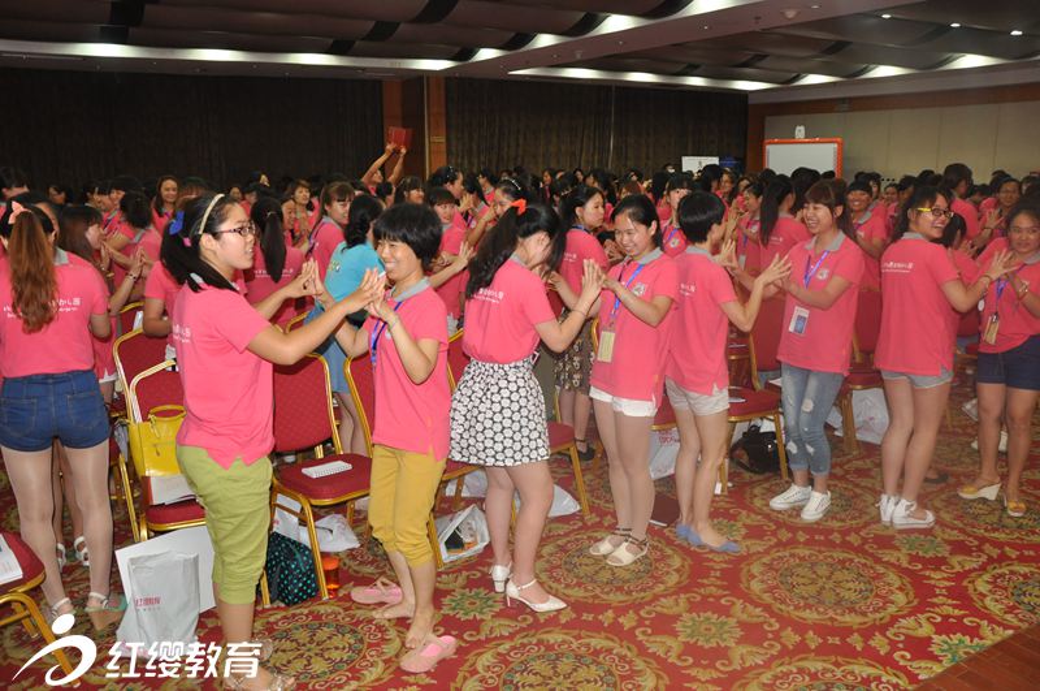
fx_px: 779
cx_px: 520
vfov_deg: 47.8
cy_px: 346
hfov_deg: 67.5
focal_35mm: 27
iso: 800
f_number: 3.5
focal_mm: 18
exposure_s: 1/60
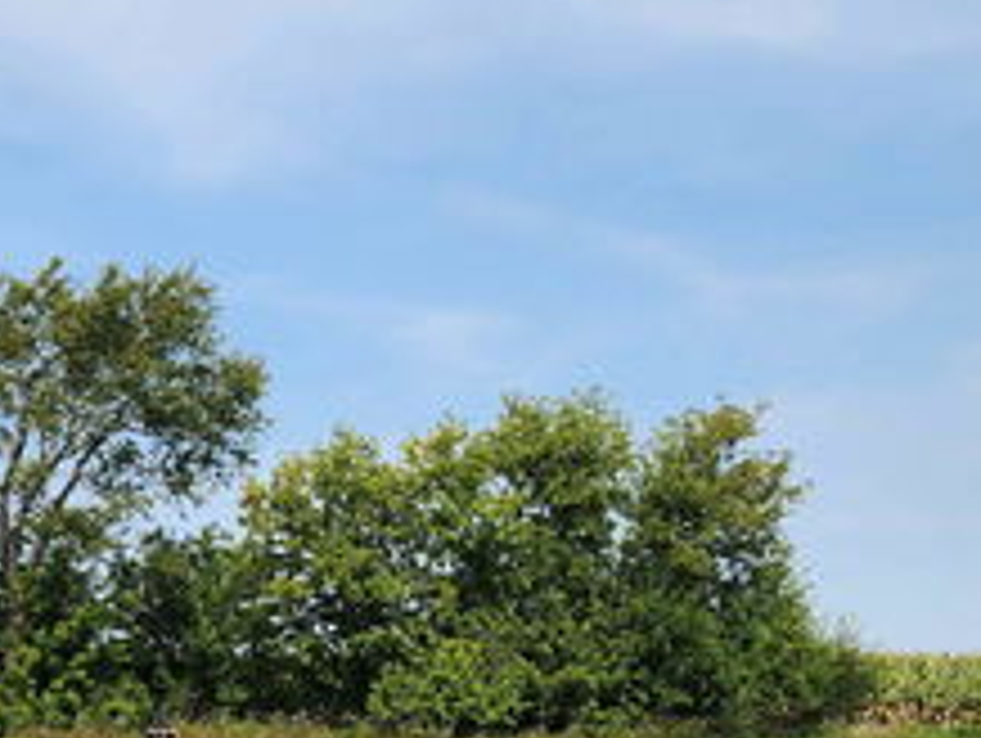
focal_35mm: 54
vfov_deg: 26.6
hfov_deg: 35.3
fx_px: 1532
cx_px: 356
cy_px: 576
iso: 20
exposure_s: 1/2365
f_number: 1.8
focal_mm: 5.4
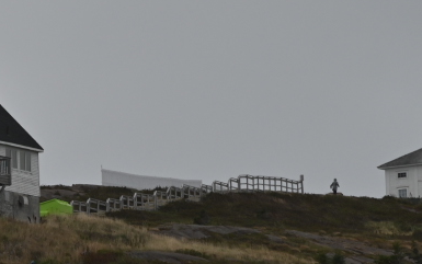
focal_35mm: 514
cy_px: -28
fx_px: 5914
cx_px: -299
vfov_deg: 2.6
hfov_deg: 4.1
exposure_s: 1/400
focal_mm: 120
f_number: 8
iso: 100
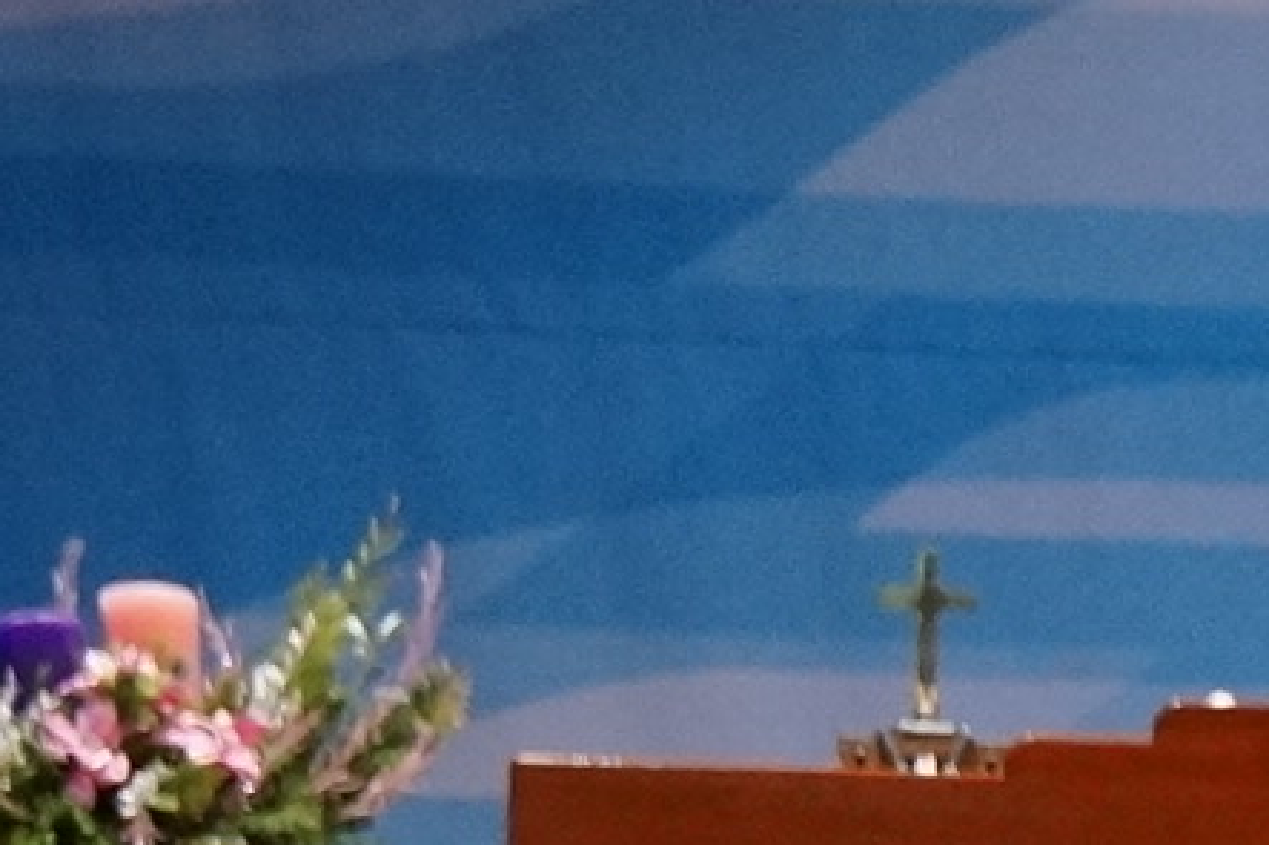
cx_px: 3094
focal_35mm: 373
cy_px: 1982
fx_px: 13134
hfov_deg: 5.3
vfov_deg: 3.6
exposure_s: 1/80
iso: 1600
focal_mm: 45
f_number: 5.6
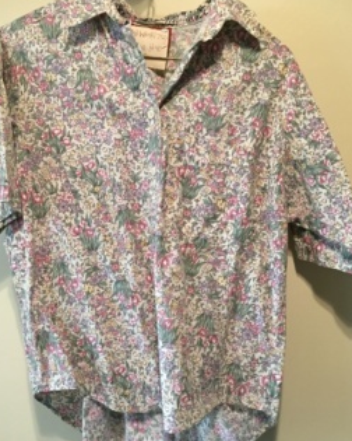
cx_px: 169
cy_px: 256
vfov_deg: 50.1
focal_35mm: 36
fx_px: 469
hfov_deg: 41.1
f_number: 2.2
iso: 200
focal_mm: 4.15
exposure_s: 1/30
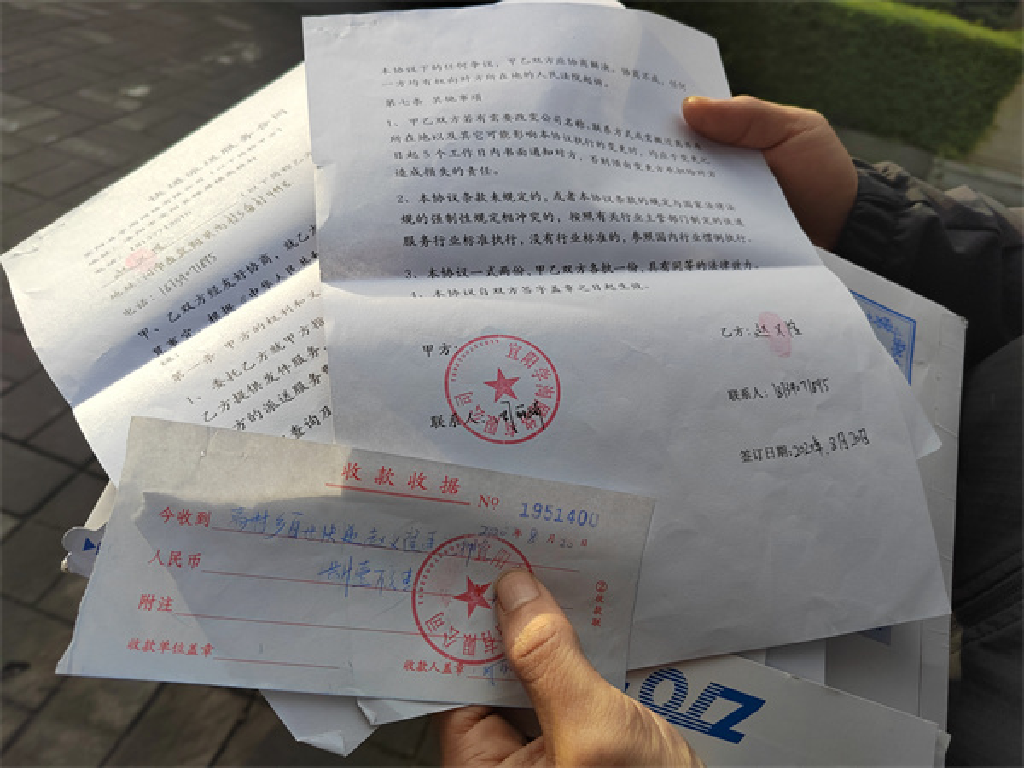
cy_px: 384
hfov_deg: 73.9
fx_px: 680
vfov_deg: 58.9
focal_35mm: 23
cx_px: 512
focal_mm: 5.52
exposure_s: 1/1678
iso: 384
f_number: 1.9
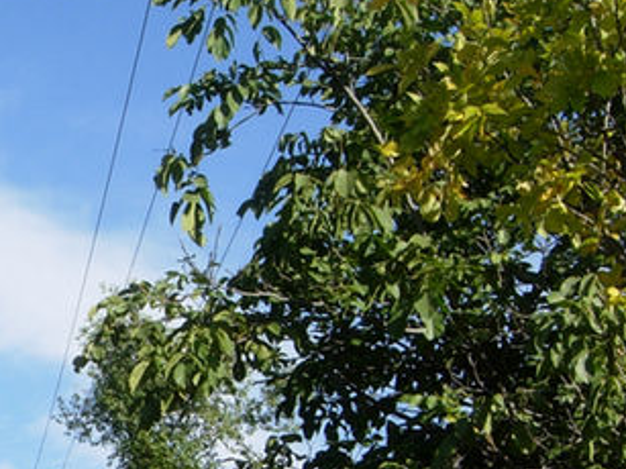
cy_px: 386
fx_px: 2332
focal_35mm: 129
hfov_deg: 14.9
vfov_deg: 11.4
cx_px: -71
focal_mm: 7.5
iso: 50
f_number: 6.1
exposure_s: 1/264
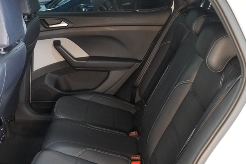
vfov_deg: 26.4
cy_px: 100
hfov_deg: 38.3
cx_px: 77
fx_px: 349
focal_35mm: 51
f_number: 2.8
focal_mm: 20
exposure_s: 1/160
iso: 5000
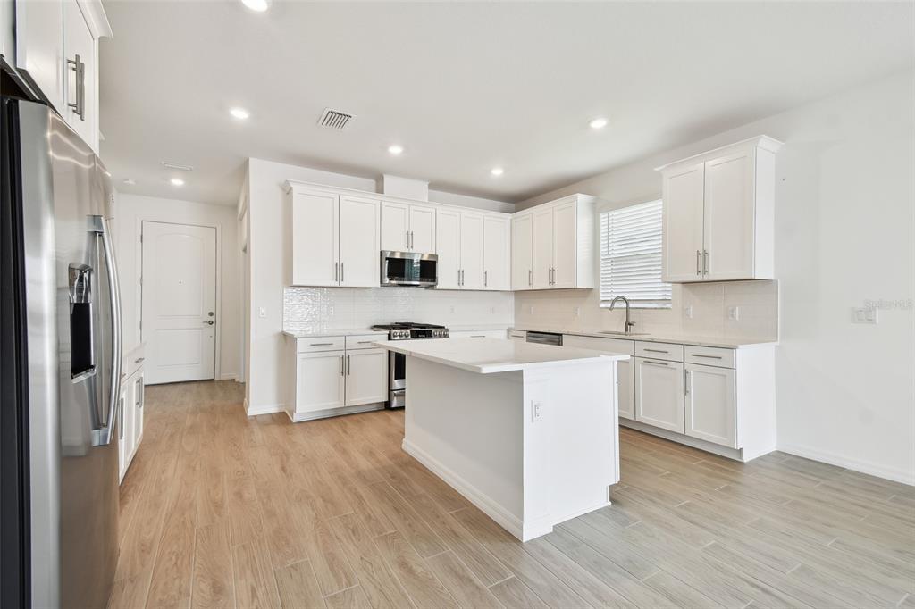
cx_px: 458
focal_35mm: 15
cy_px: 304
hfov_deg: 100.4
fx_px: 381
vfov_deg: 77.3
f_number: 7.1
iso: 100
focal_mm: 10
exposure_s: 1/25
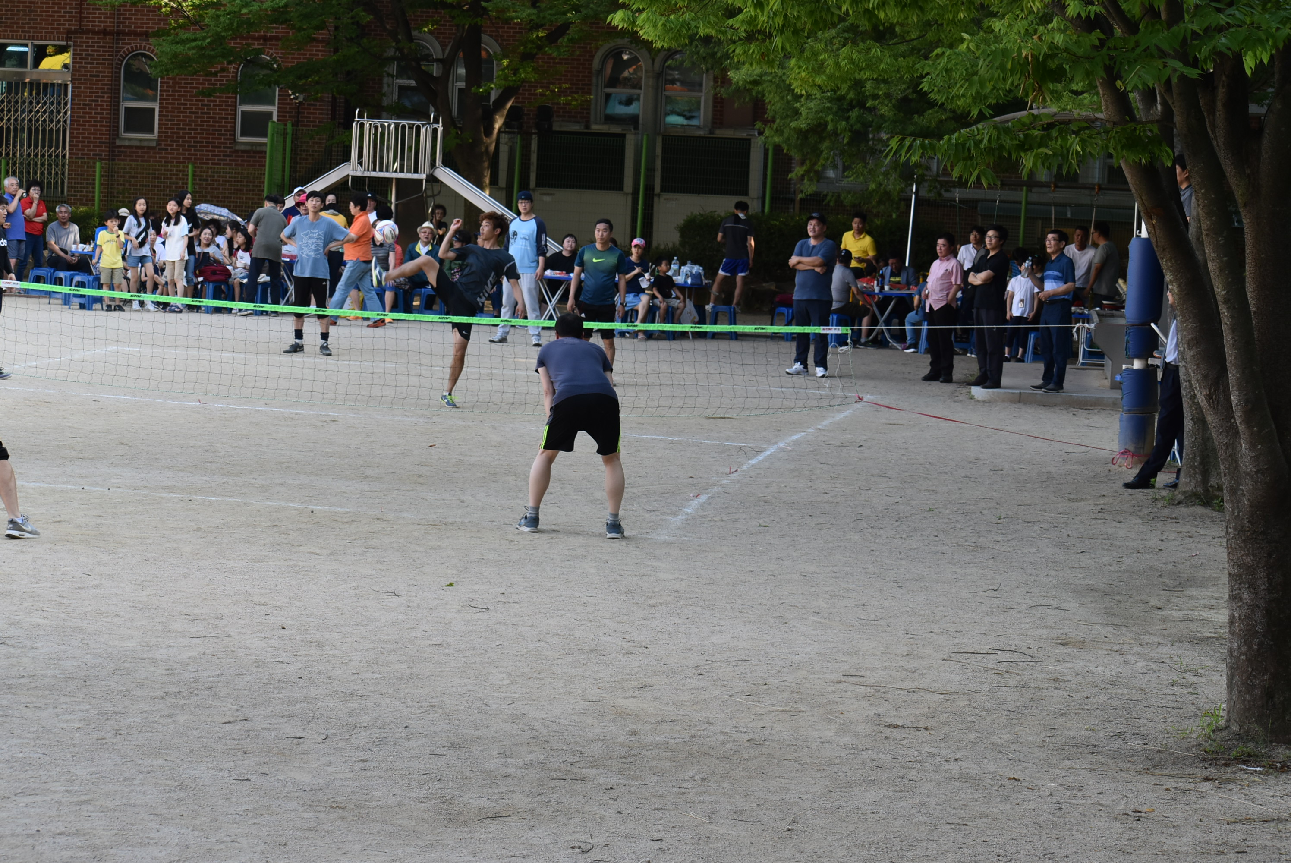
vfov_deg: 13.1
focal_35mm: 105
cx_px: 646
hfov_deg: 19.4
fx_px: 3768
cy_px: 432
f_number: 7.1
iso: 400
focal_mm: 70
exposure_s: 1/200
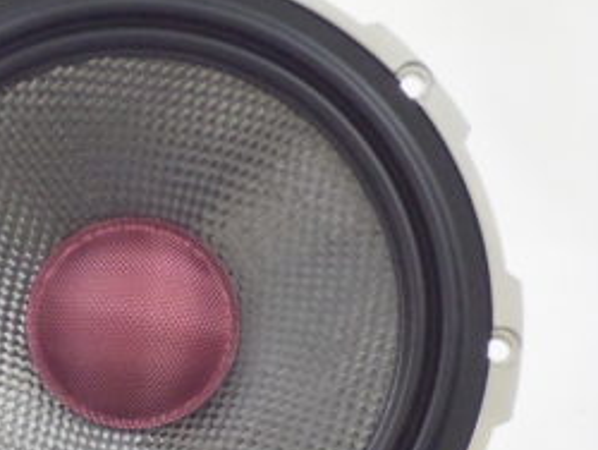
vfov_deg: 7.2
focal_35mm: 208
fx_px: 3597
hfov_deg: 9.5
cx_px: 127
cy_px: 304
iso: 640
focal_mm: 22.5
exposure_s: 1/20
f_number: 6.3
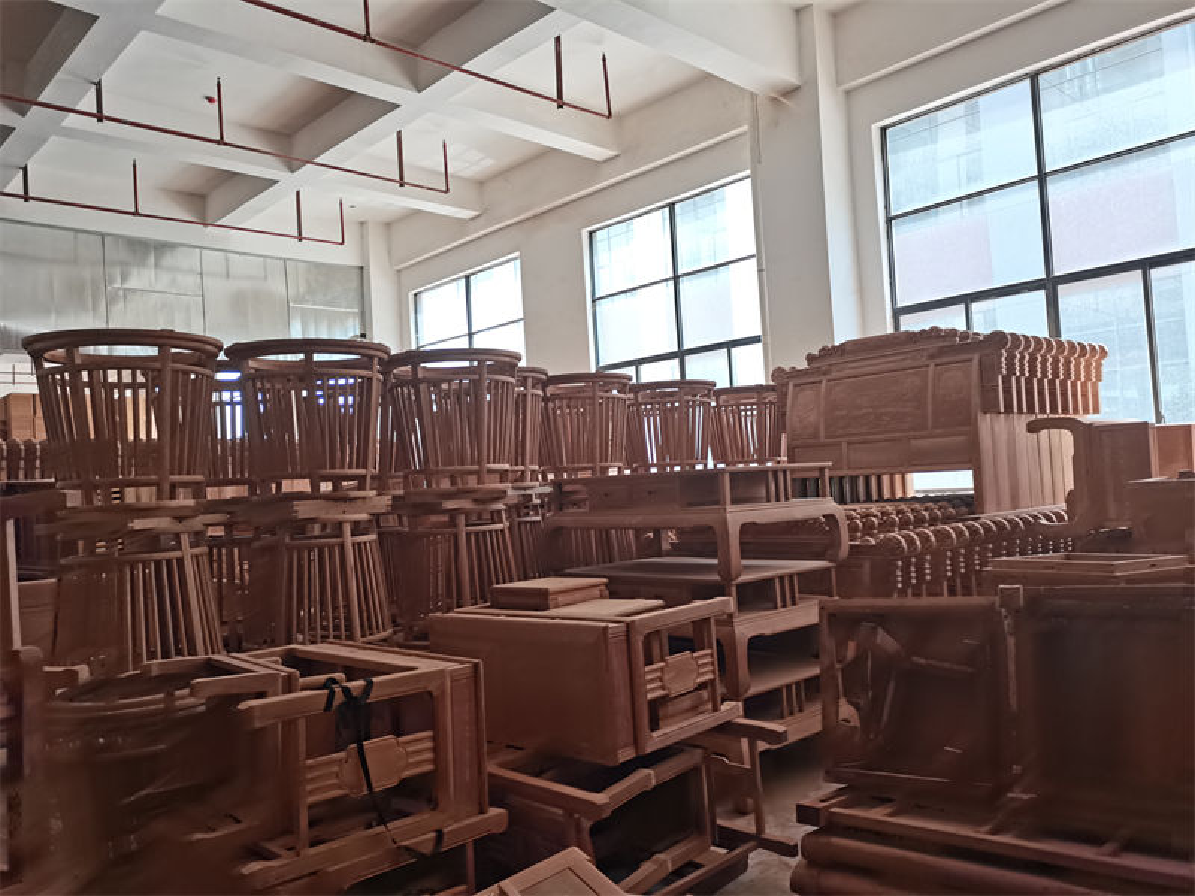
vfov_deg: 53.1
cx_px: 598
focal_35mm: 26
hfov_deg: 67.3
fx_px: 898
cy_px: 448
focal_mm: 5.58
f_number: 1.8
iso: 100
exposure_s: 1/100
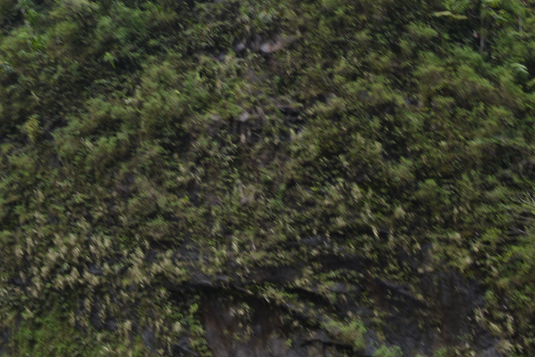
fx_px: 1159
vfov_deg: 17.3
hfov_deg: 25.1
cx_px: 35
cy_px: 317
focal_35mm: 78
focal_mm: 20
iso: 200
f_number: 6.3
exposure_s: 1/160
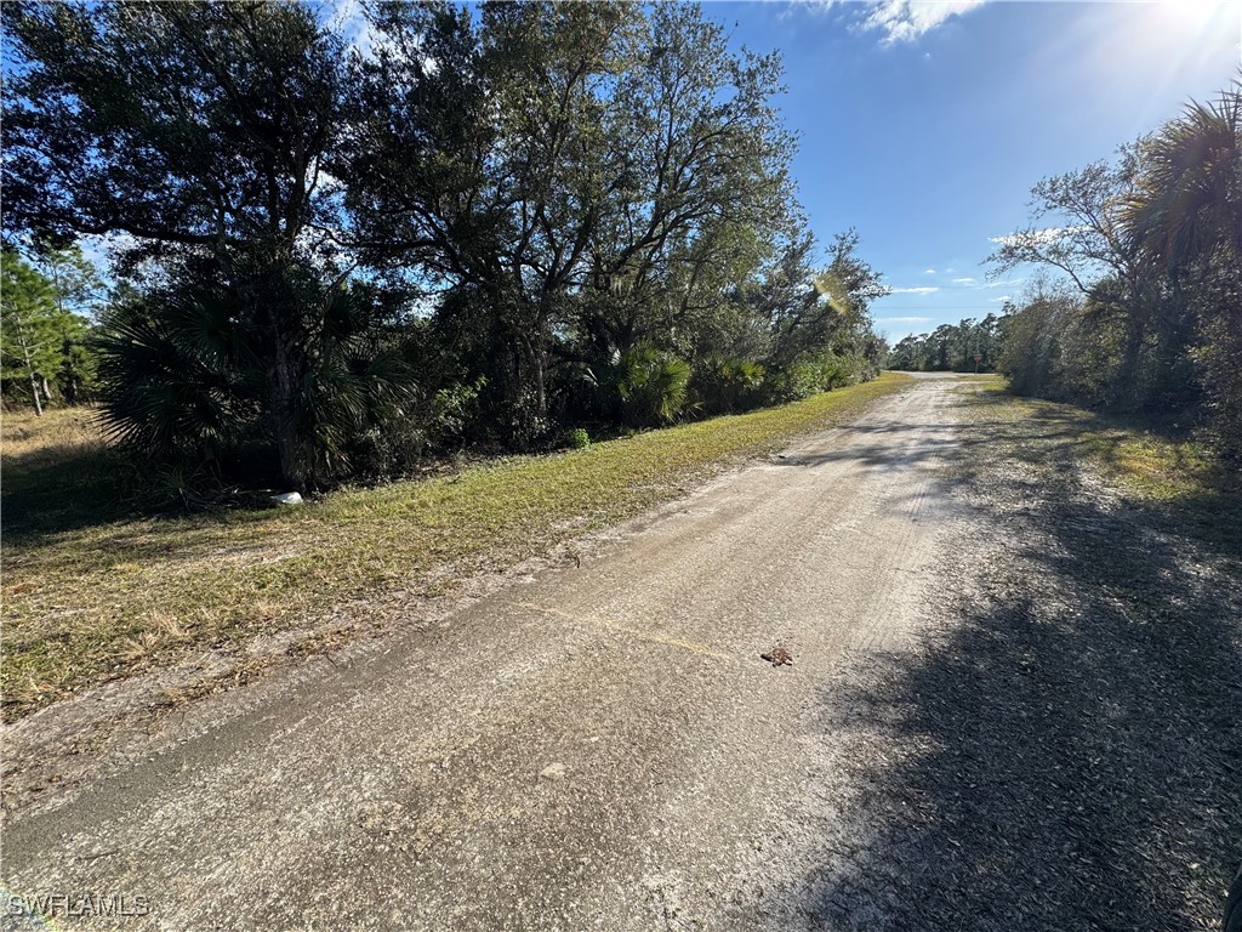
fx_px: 502
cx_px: 621
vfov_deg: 85.7
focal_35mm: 14
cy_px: 466
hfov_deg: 102.1
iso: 50
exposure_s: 1/1370
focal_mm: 2.22
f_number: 2.2
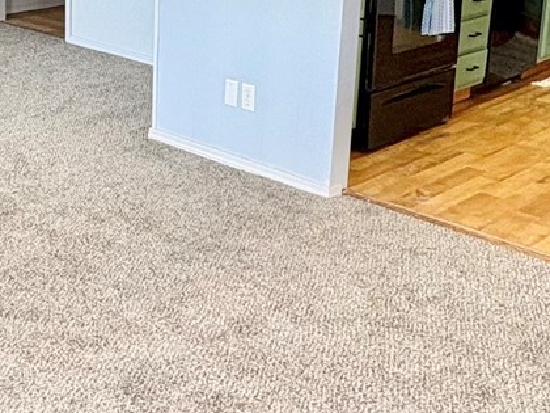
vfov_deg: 22.5
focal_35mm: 64
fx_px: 1017
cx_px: 151
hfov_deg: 29.9
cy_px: 62
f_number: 2.2
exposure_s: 1/60
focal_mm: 2.22
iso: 160
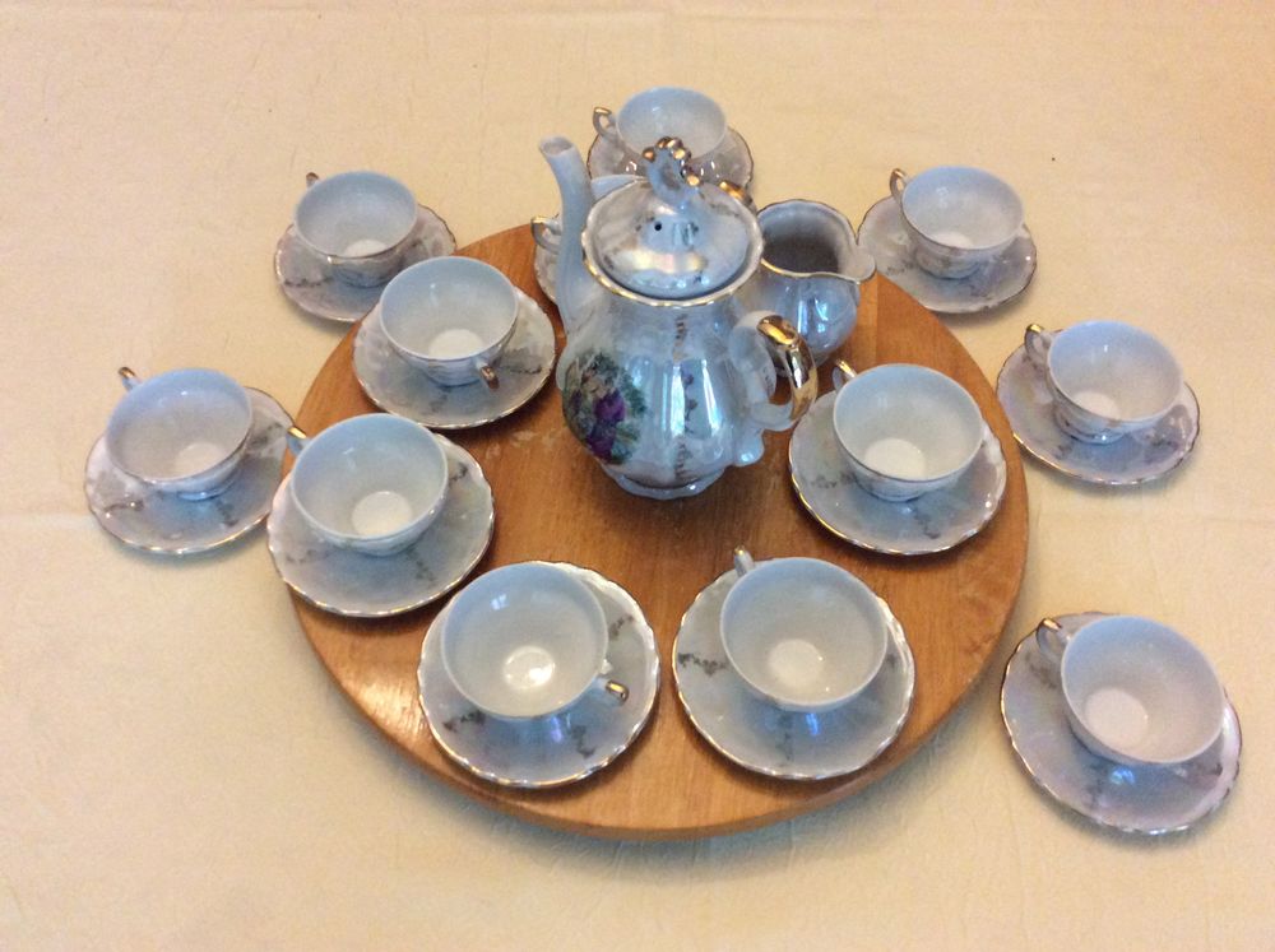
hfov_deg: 56.9
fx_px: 1177
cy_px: 476
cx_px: 638
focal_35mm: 32
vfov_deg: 44.1
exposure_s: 1/25
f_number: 2.4
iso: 320
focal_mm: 3.3
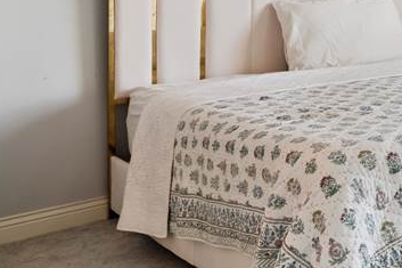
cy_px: -29
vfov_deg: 22.1
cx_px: 667
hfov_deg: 23.6
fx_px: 647
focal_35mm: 58
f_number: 10
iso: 400
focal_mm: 16
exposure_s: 1/8
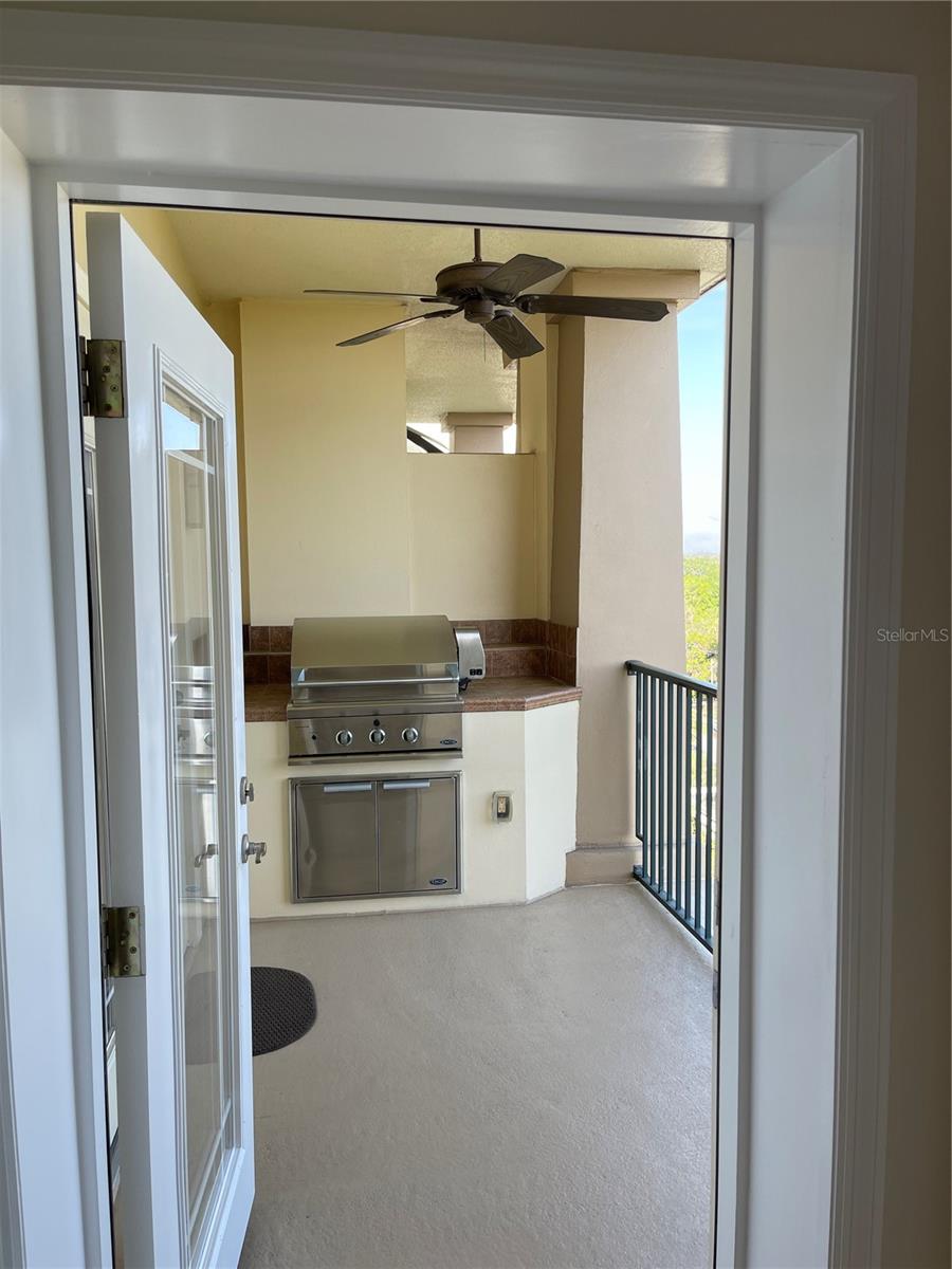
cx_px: 476
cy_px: 634
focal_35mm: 26
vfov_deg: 67.3
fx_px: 953
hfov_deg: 53.1
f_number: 1.6
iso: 32
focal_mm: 5.1
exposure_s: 1/362
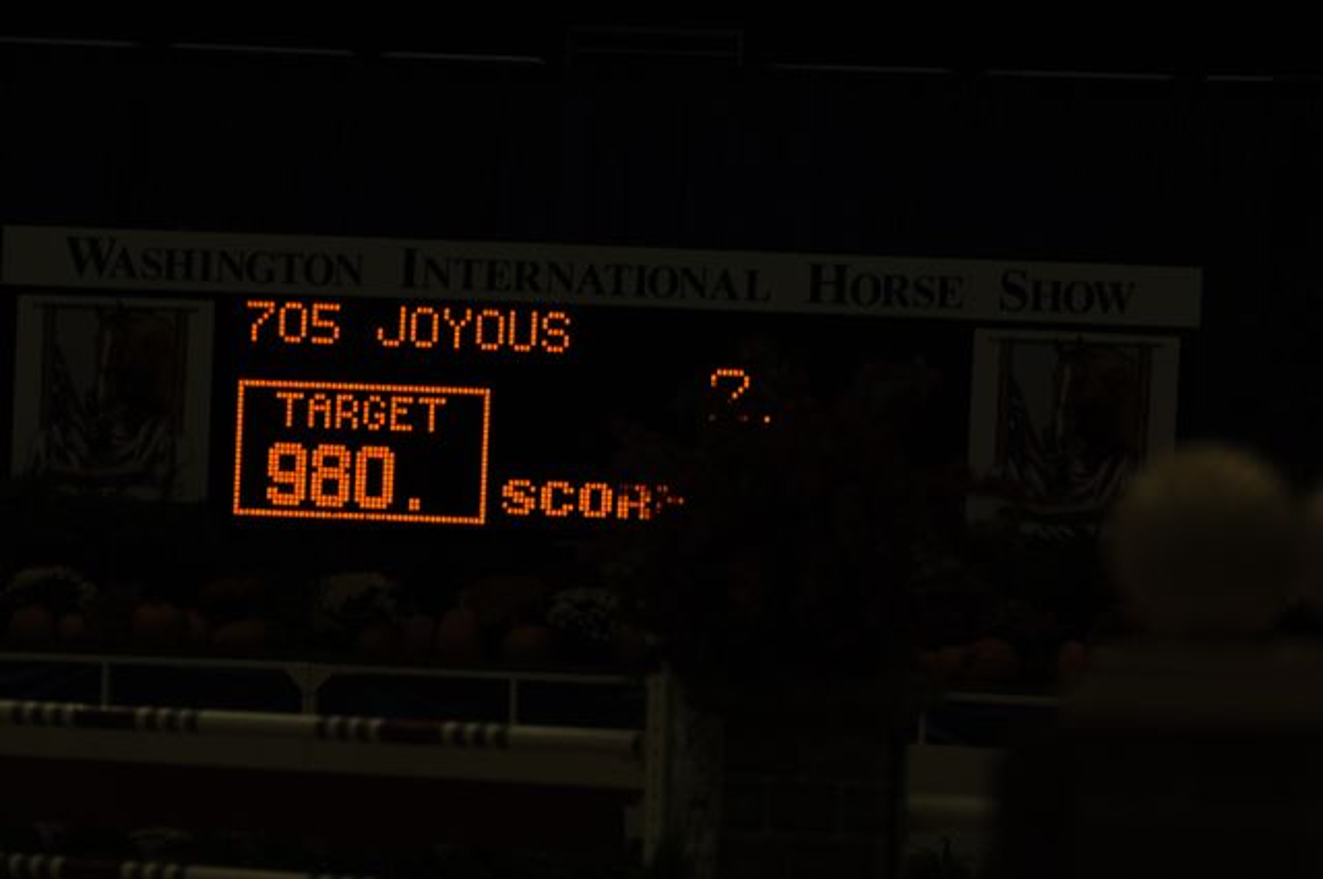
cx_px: 662
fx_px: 11011
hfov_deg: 6.9
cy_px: 440
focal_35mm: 300
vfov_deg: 4.6
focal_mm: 200
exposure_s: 1/250
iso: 200
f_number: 5.6
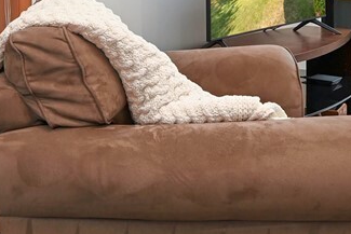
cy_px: -68
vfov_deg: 17.6
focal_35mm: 73
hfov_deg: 27.2
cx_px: 79
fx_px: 712
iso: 400
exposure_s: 1/40
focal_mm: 14
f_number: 7.1
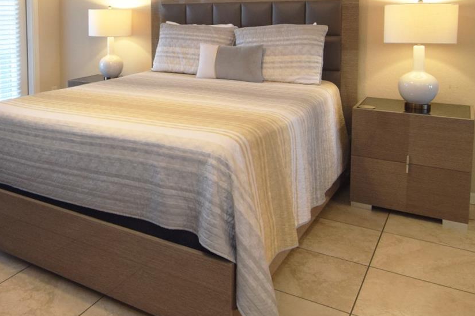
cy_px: 37
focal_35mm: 33
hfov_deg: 52.6
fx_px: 442
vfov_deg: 37.1
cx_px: 91
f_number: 4
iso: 720
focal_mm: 11.5
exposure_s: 1/60
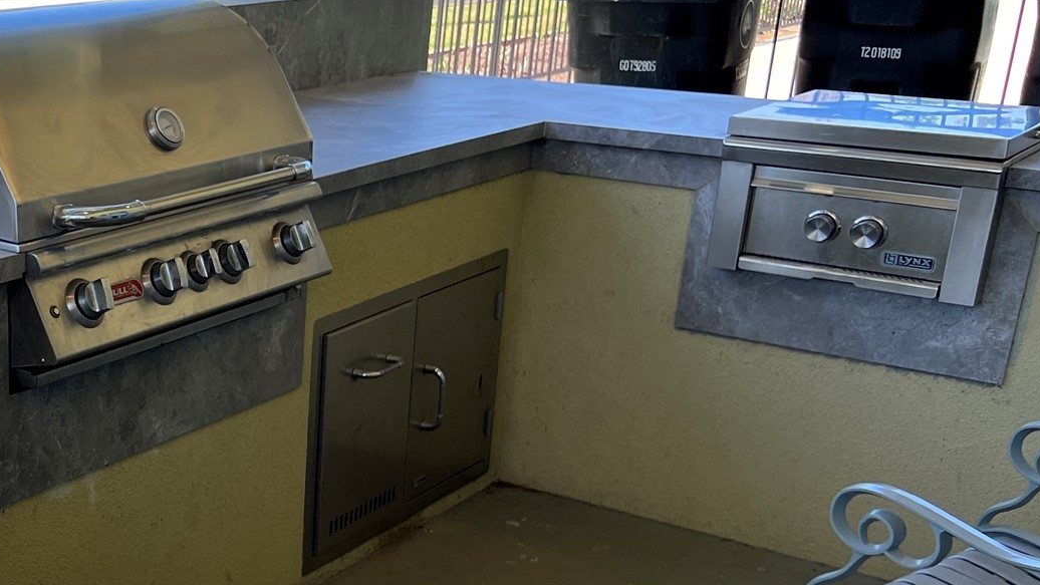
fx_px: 1544
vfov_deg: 21.3
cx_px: 16
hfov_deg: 34.1
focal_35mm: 56
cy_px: 449
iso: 50
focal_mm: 5.7
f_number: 1.5
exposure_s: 1/621
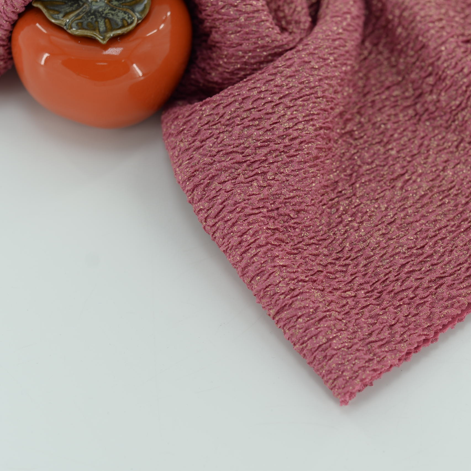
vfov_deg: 23.1
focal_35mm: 75
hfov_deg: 23.0
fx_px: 1155
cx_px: 301
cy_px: 230
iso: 100
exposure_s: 1/160
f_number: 4
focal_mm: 50
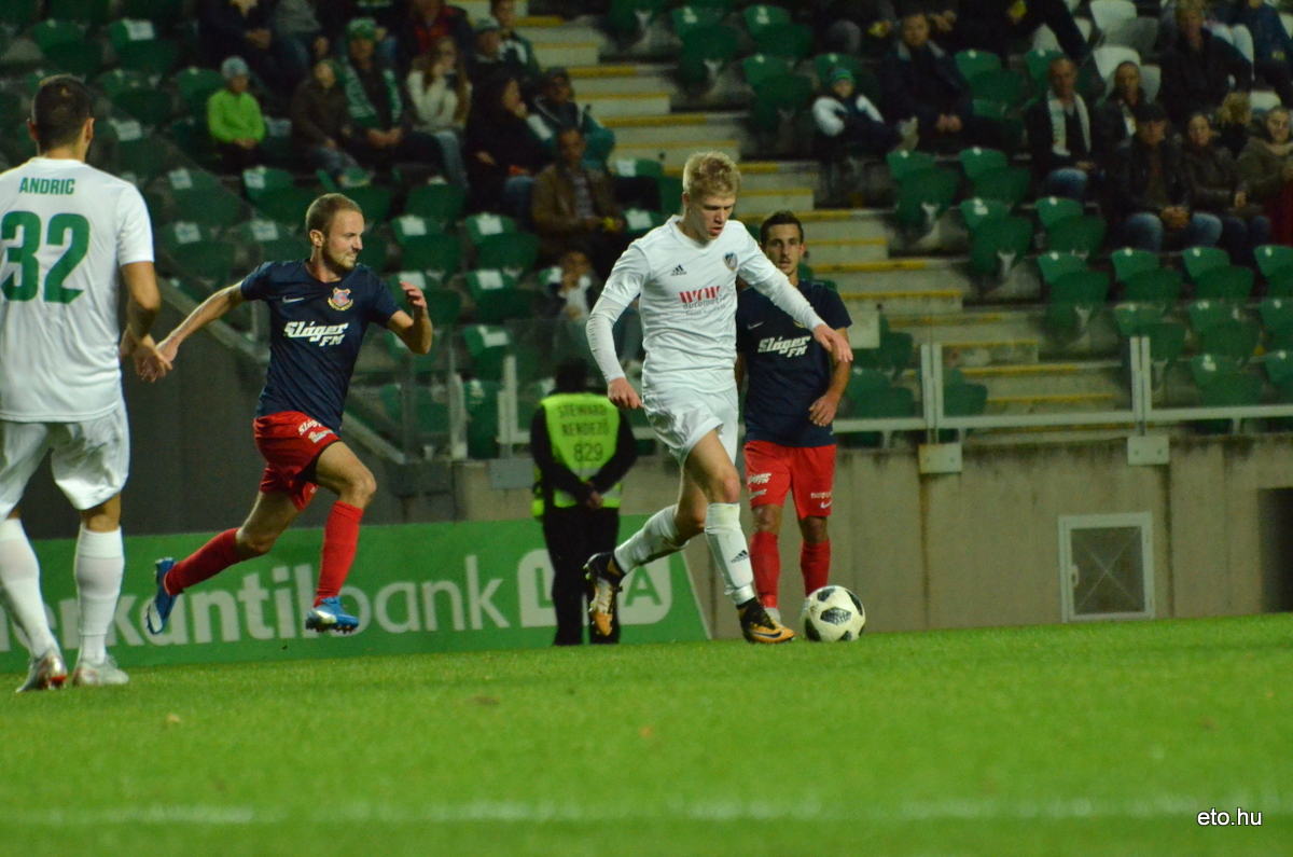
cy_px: 428
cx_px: 646
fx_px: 16130
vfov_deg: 3.0
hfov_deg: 4.6
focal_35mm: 450
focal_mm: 300
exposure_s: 1/800
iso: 5000
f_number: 5.6
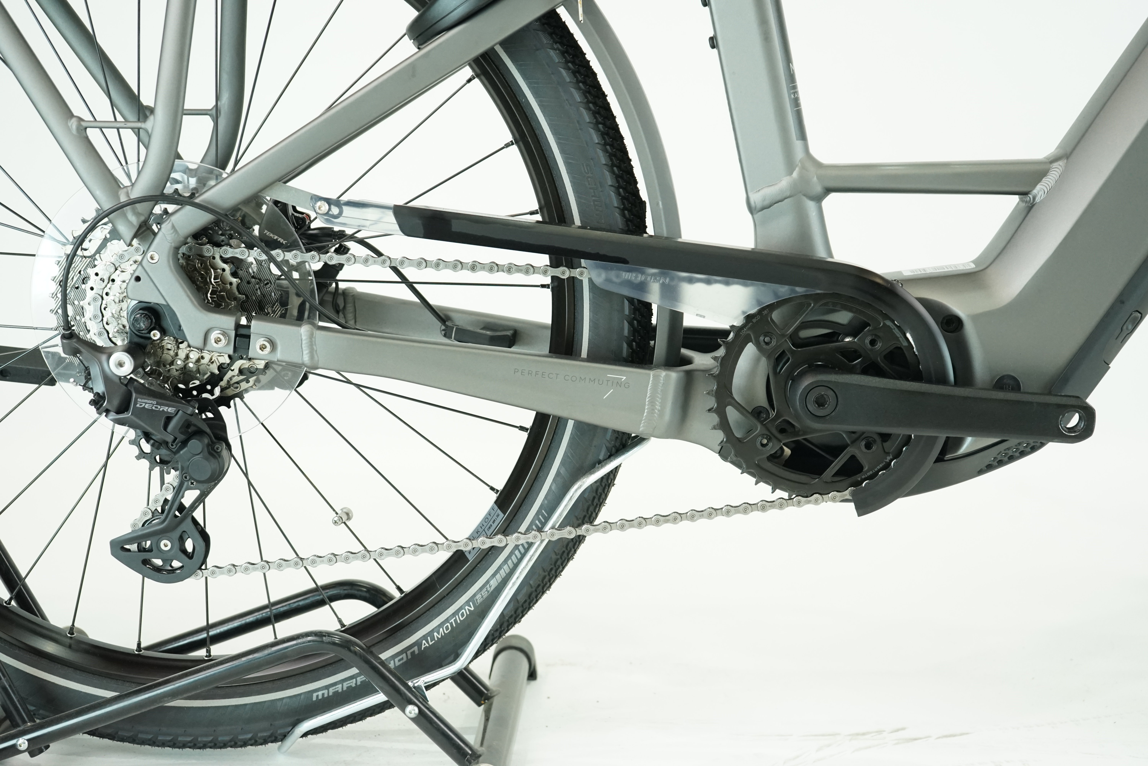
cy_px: 383
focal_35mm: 53
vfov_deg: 25.5
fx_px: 1690
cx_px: 574
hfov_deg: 37.5
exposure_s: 1/200
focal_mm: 53
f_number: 5
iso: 2000
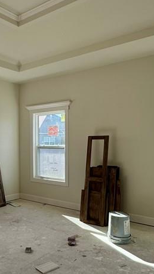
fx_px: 247
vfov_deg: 58.0
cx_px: 37
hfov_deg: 33.9
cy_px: 146
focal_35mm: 34
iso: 40
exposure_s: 1/302
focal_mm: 2.22
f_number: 2.2
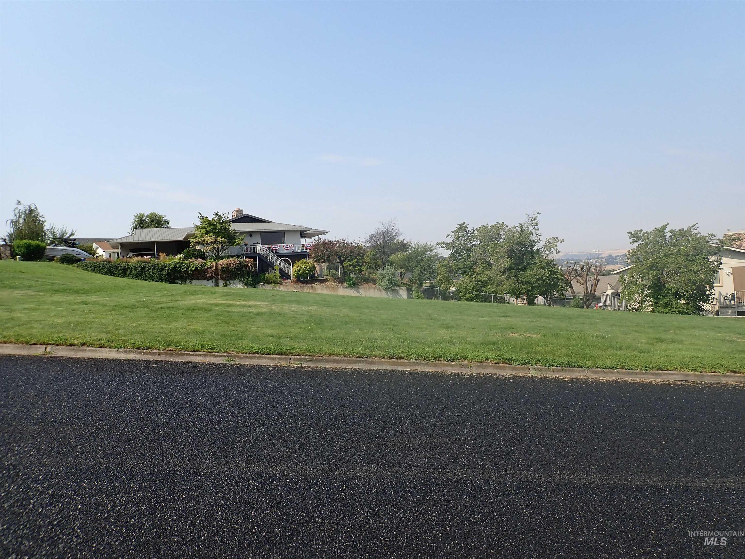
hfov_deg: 69.4
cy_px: 280
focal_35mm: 25
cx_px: 372
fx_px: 538
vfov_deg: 54.9
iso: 100
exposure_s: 1/200
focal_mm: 4.5
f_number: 8
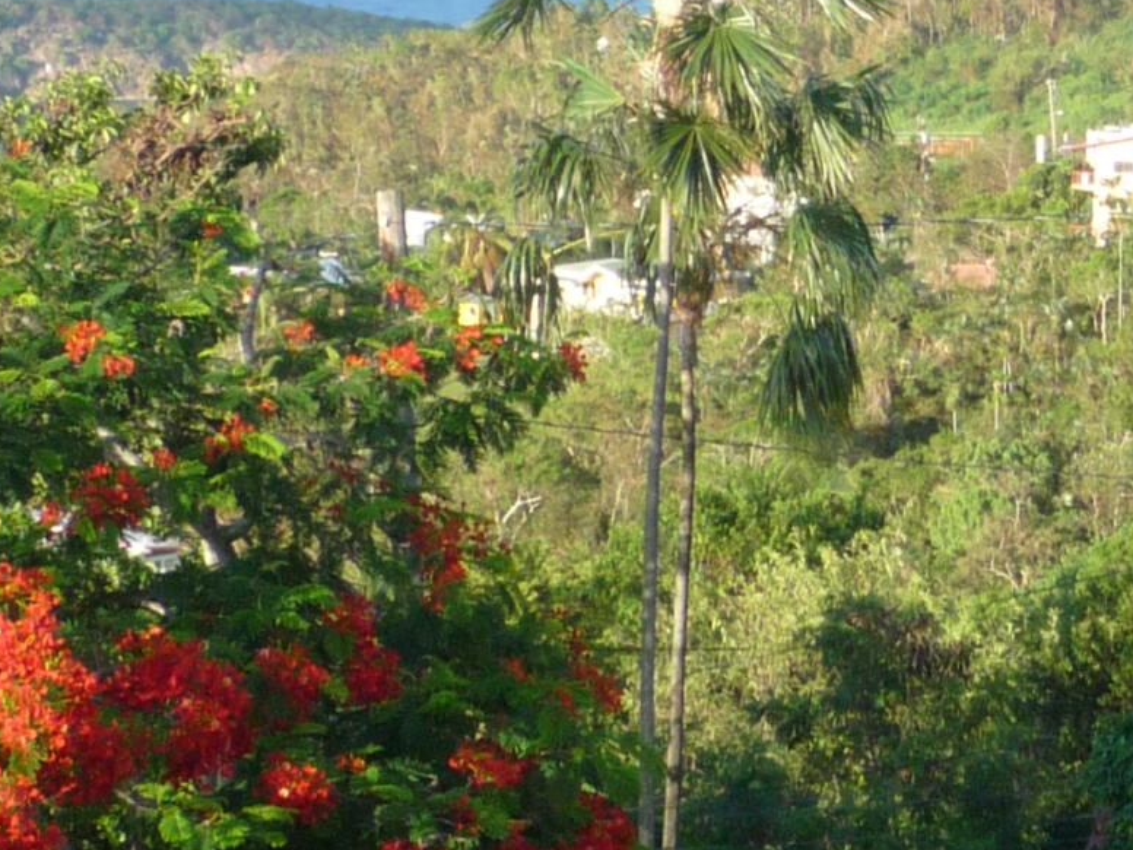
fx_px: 3797
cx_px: 1222
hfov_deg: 16.5
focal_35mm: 116
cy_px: -74
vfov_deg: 12.6
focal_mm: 5.2
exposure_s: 1/320
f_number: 3.3
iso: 100
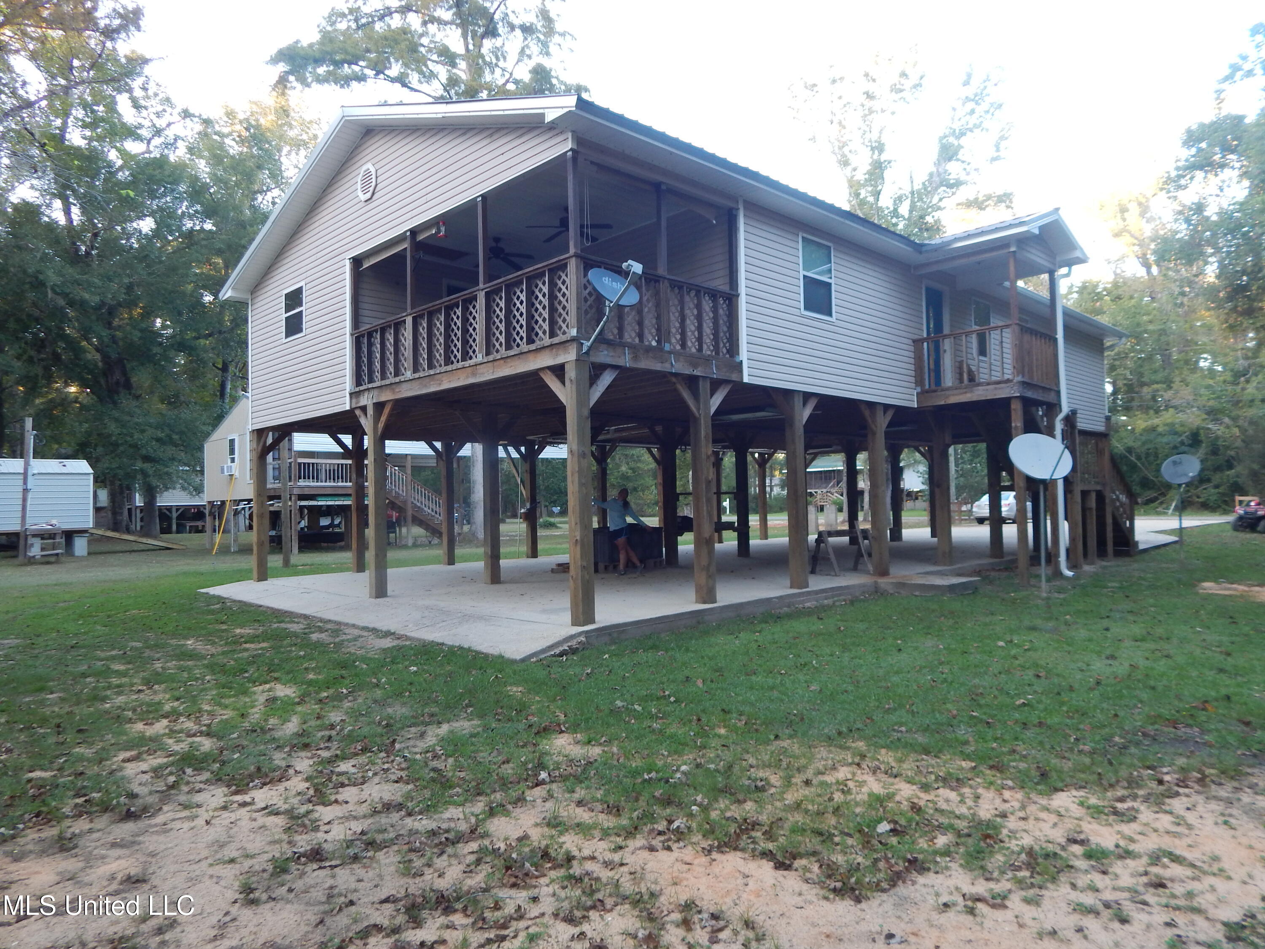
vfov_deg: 61.1
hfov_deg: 76.4
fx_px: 804
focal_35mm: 22
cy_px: 474
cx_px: 632
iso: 140
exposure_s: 1/30
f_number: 3
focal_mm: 4
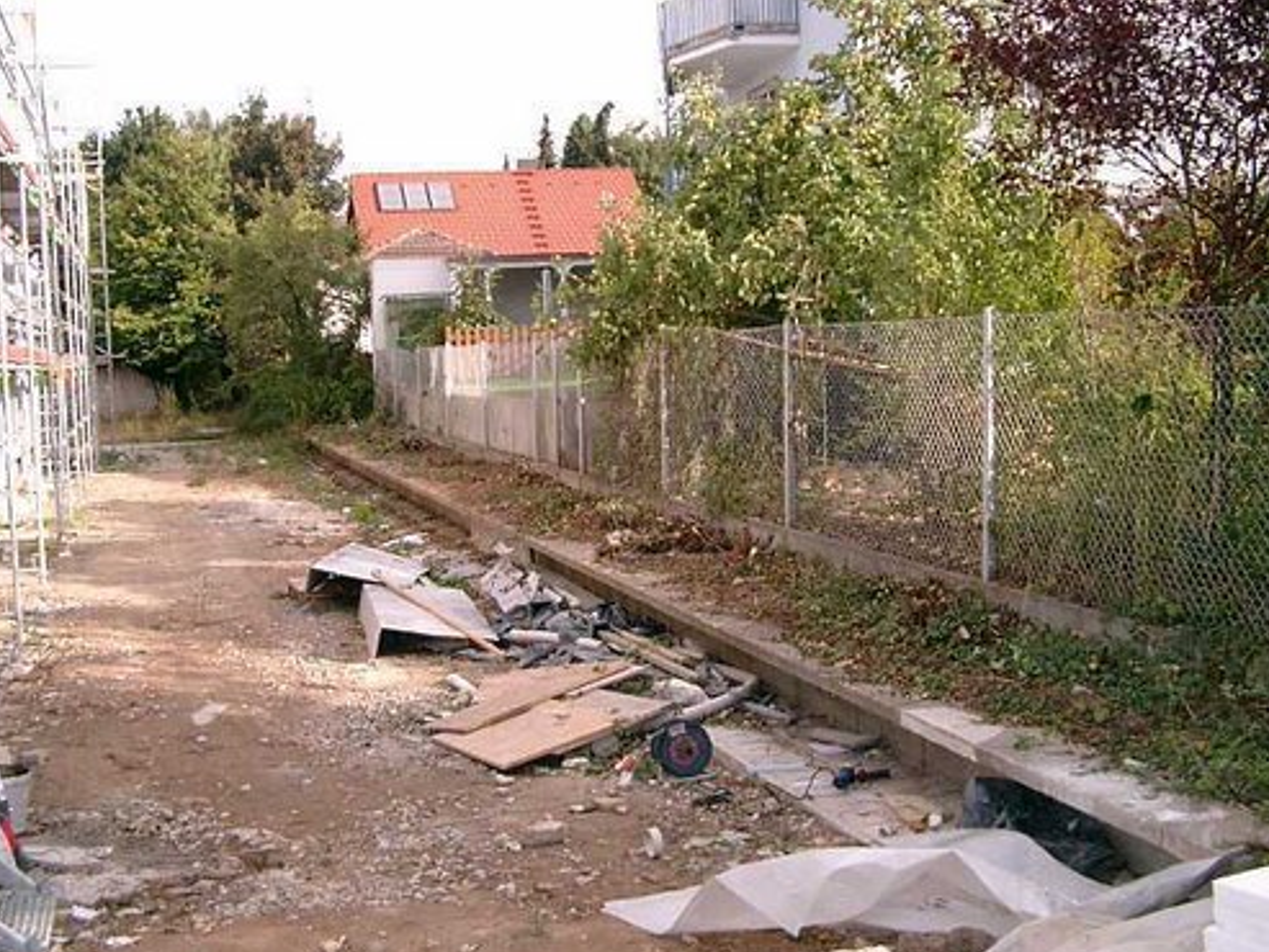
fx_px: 1650
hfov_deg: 42.1
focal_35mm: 45
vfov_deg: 32.2
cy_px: 494
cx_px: 623
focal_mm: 7.6
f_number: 2.6
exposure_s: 1/640
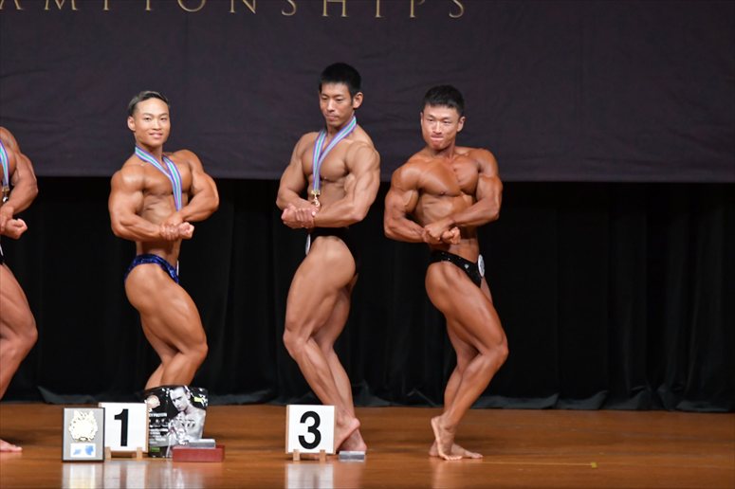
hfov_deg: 7.6
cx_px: 368
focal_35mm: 270
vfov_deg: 5.1
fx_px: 5510
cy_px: 244
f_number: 5.6
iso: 4000
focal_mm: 180
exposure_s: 1/400
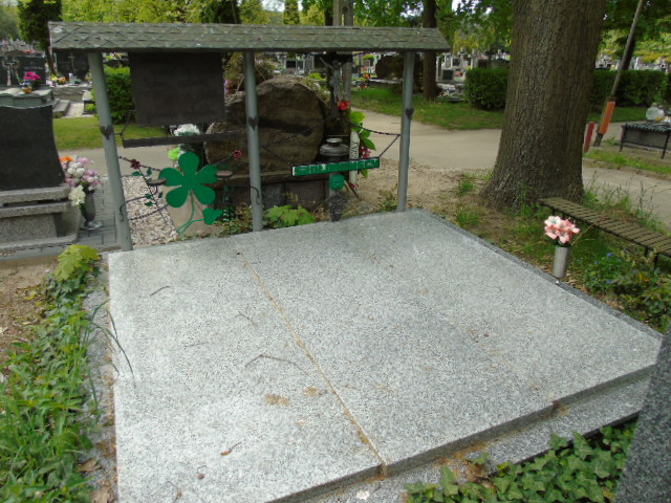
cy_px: 252
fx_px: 485
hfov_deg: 69.4
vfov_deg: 54.9
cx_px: 336
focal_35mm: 25
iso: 80
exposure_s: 1/320
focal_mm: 4.4
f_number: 3.4
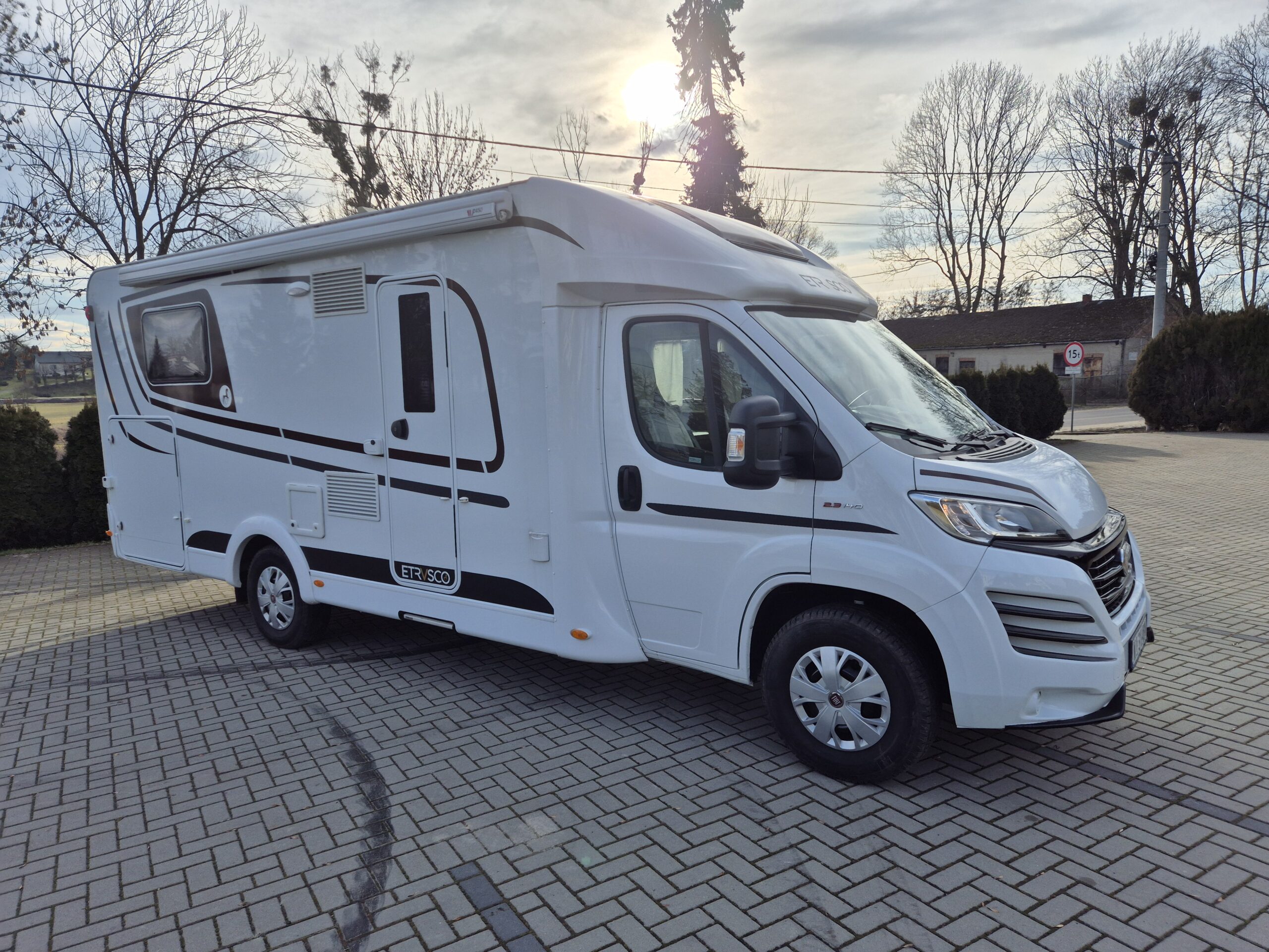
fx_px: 843
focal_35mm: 23
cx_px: 634
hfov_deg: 73.9
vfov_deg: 58.9
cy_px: 476
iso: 25
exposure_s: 1/3416
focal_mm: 5.4
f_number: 1.8
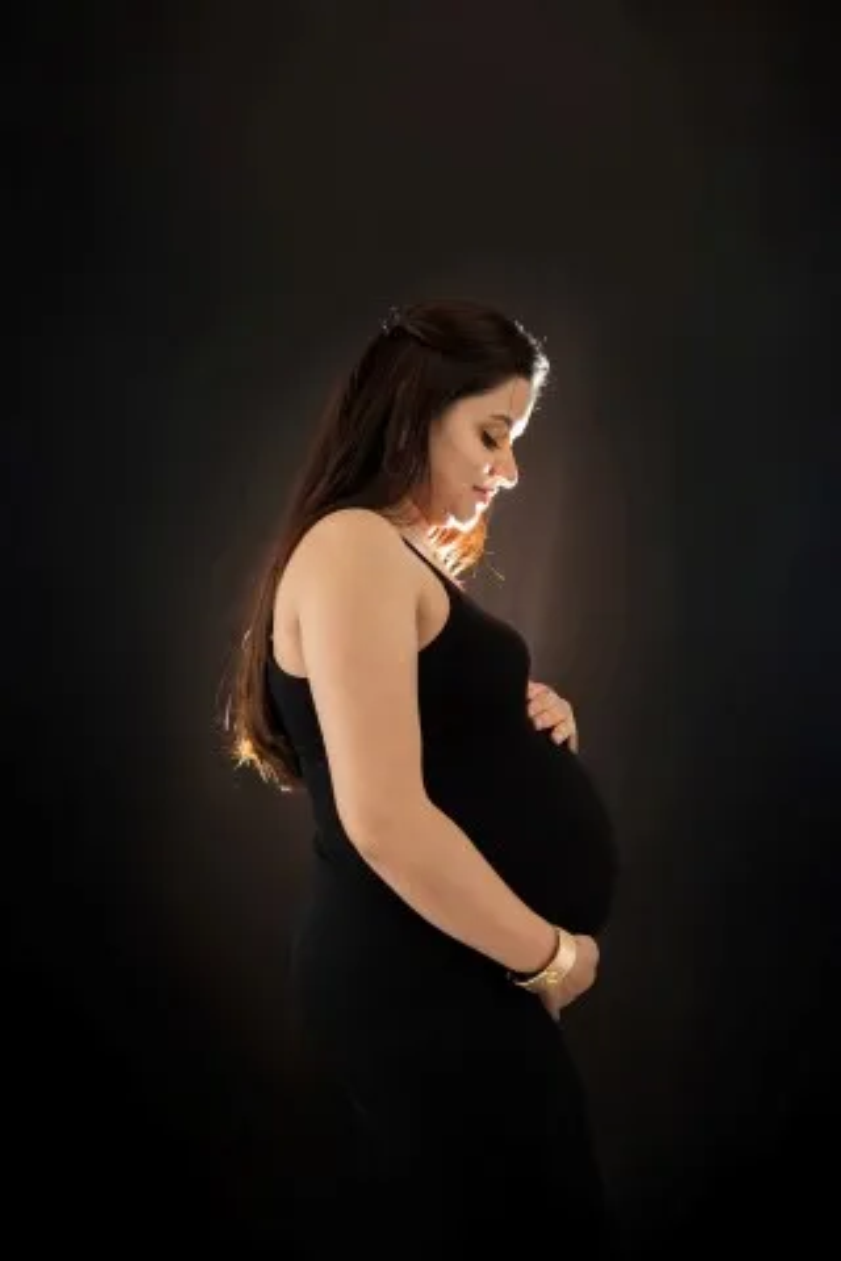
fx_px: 1226
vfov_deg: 54.4
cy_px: 630
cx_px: 420
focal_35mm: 35
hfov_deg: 37.9
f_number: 2.8
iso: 1000
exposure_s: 1/250
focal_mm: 35
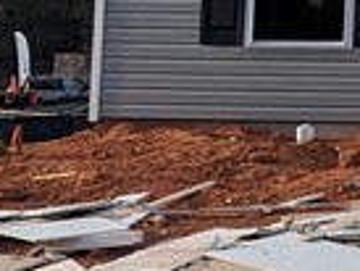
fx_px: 1863
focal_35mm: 179
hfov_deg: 9.8
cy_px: -63
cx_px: 840
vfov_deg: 8.2
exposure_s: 1/1133
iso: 44
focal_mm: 6.81
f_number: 1.85
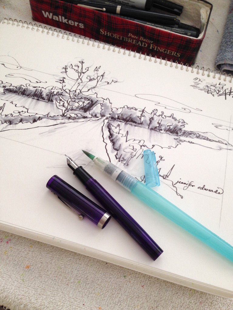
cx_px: 116
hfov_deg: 42.9
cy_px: 155
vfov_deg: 55.4
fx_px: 296
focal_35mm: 33
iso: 64
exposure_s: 1/60
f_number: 2.4
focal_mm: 4.12
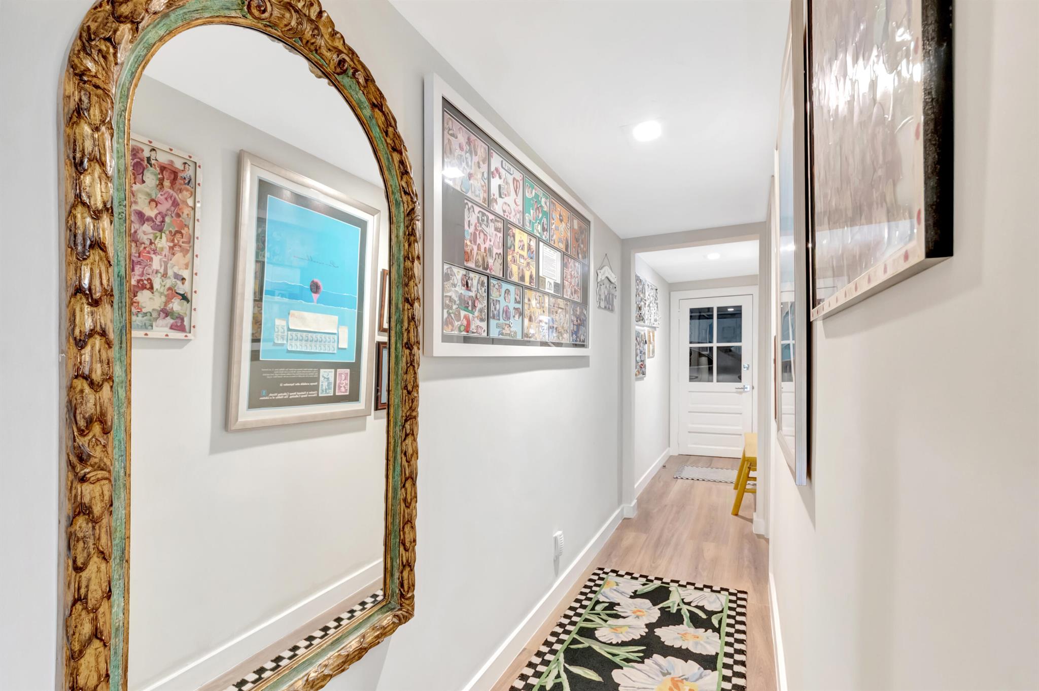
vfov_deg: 77.2
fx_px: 433
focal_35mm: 15
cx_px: 520
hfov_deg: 100.4
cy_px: 346
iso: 640
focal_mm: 10
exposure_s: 1/3.33
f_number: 8
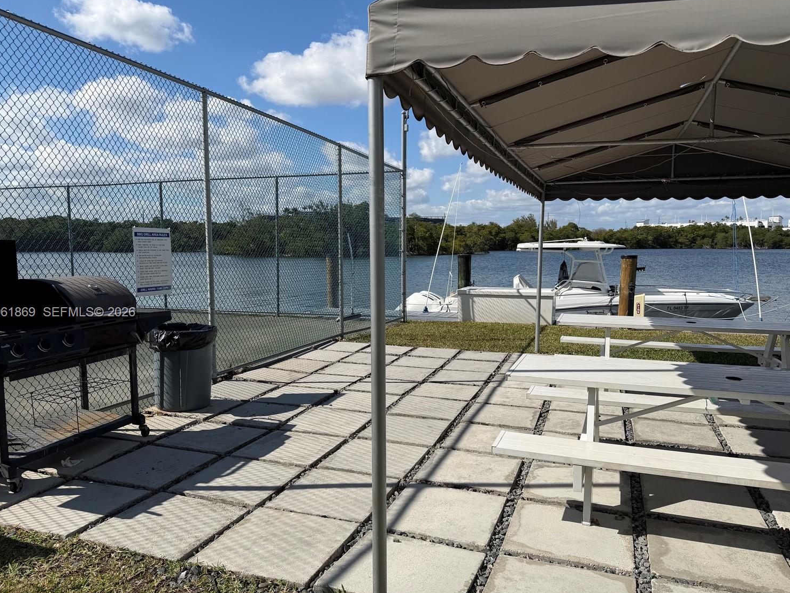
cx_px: 397
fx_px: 593
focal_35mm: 26
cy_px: 313
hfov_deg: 67.3
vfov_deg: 53.0
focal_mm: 6.76
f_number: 1.78
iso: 80
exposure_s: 1/8130
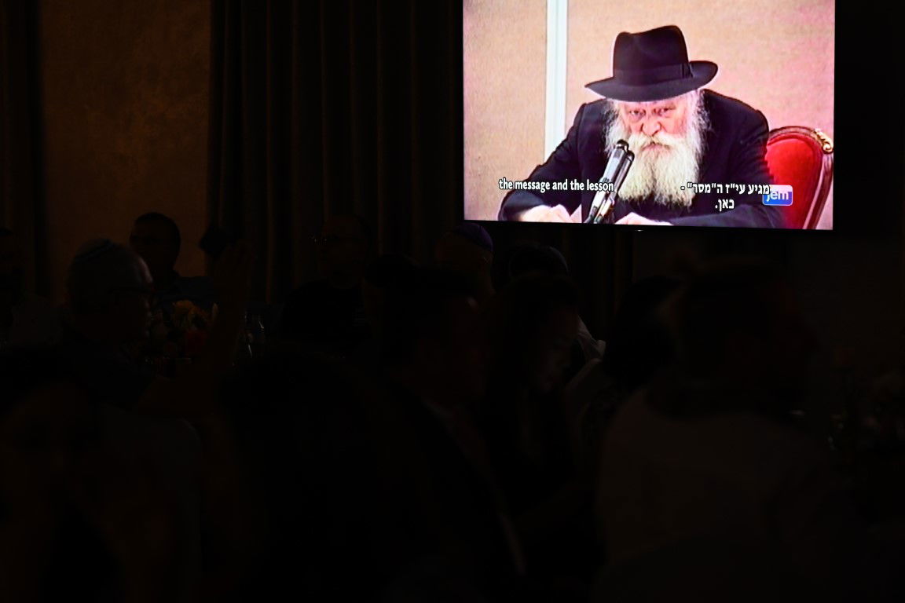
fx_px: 2137
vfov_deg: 16.1
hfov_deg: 23.9
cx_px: 452
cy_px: 302
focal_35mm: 85
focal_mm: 85
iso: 1000
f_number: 2.5
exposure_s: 1/160
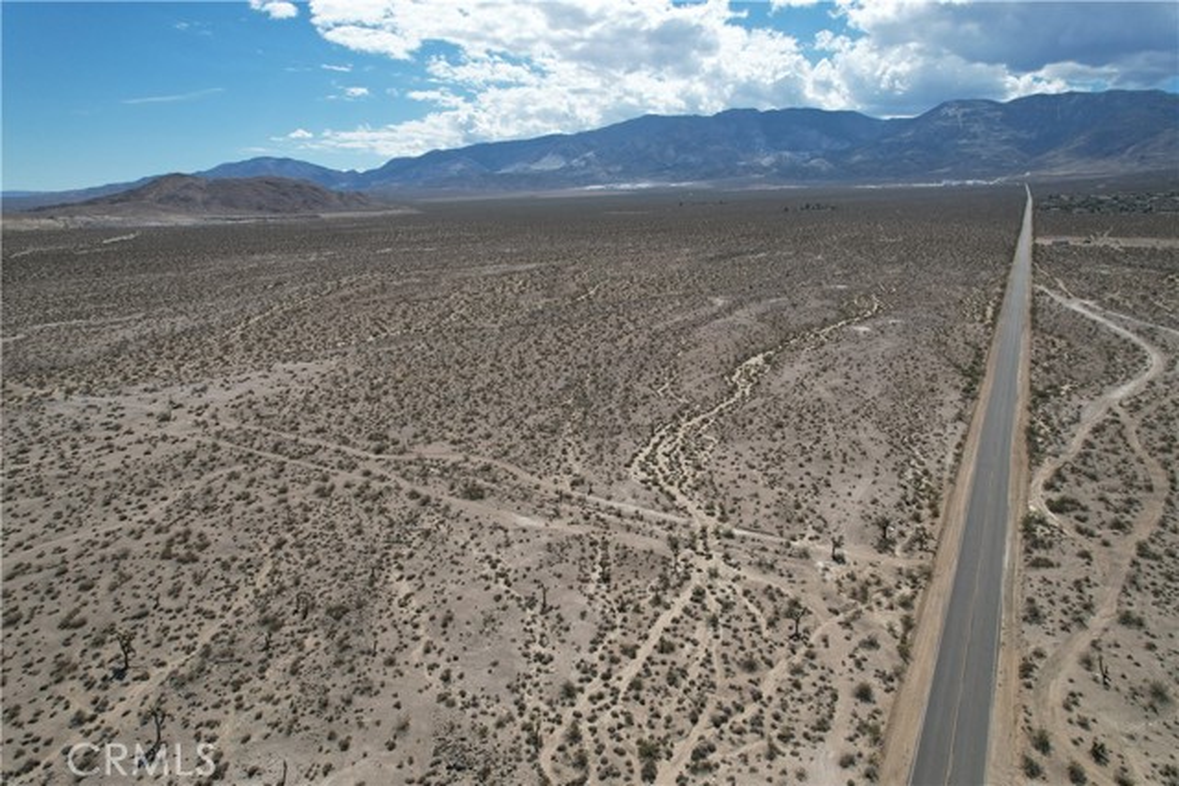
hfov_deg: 78.6
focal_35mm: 22
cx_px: 590
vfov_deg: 57.3
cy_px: 393
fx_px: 721
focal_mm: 8.38
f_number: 2.8
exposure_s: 1/3200
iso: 120
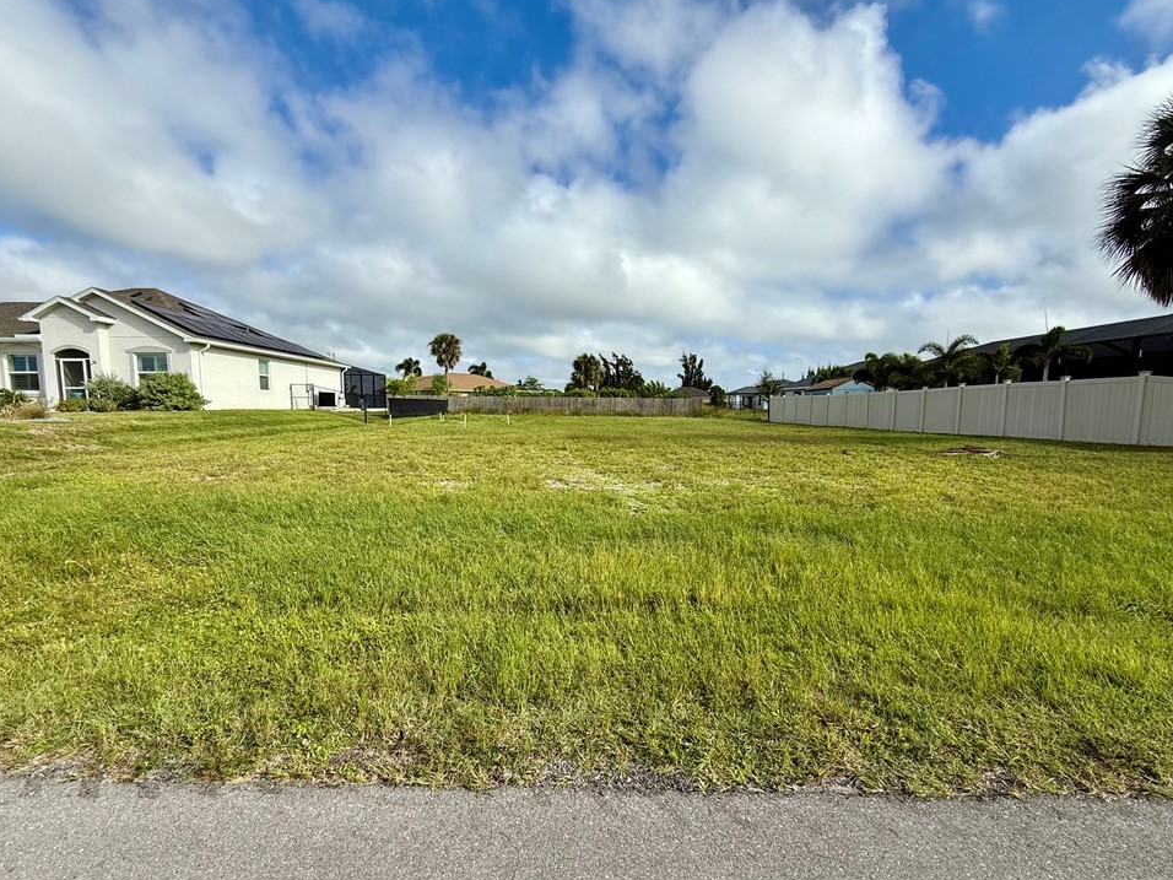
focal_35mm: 15
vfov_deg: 81.7
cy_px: 454
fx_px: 508
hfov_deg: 98.1
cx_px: 564
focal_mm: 2.22
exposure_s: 1/2237
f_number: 2.2
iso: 50
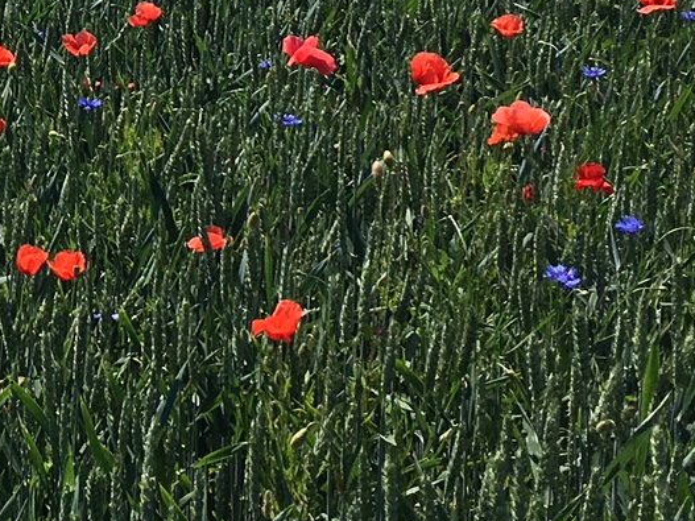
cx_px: -208
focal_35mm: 111
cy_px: -261
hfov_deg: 16.7
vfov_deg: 12.7
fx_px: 2228
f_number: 2.2
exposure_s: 1/2481
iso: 25
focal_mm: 4.15
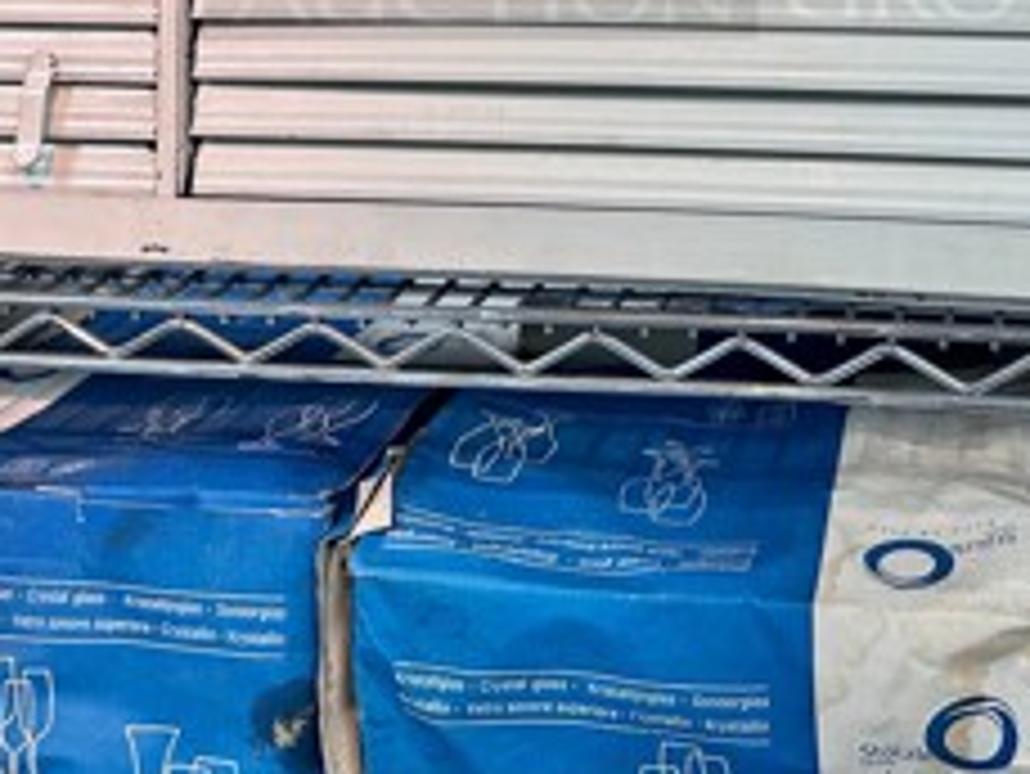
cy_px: -198
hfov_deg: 30.0
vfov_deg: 21.1
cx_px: 706
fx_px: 1905
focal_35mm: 64
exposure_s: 1/120
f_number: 1.78
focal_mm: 6.86
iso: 200
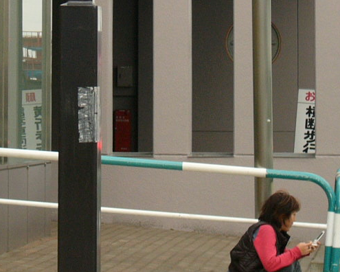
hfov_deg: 8.9
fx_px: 2184
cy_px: -6
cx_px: 134
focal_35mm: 217
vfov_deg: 7.1
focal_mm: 14.3
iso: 100
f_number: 4.6
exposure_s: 1/25
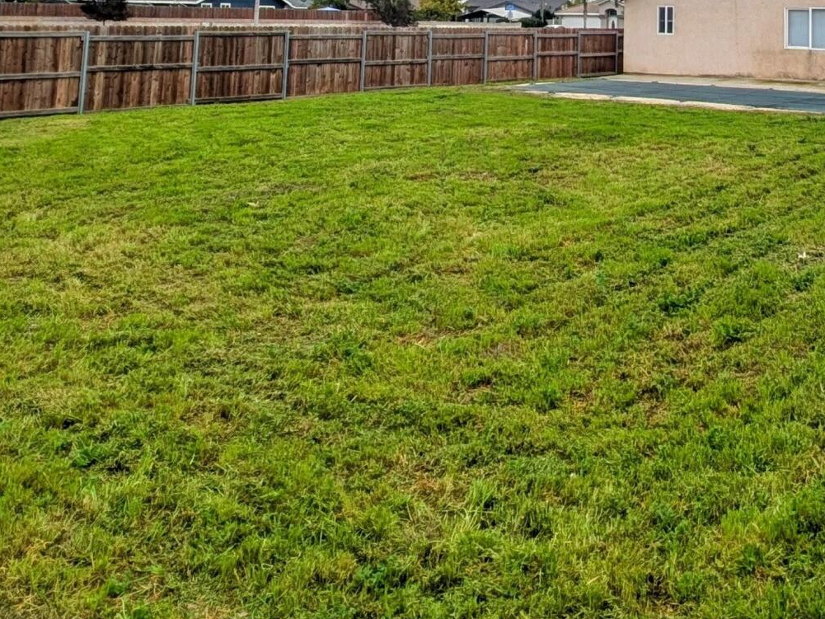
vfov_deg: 33.6
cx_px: 588
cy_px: -88
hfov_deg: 49.9
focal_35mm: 36
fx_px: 858
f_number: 1.95
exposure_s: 1/838
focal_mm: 2.23
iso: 54
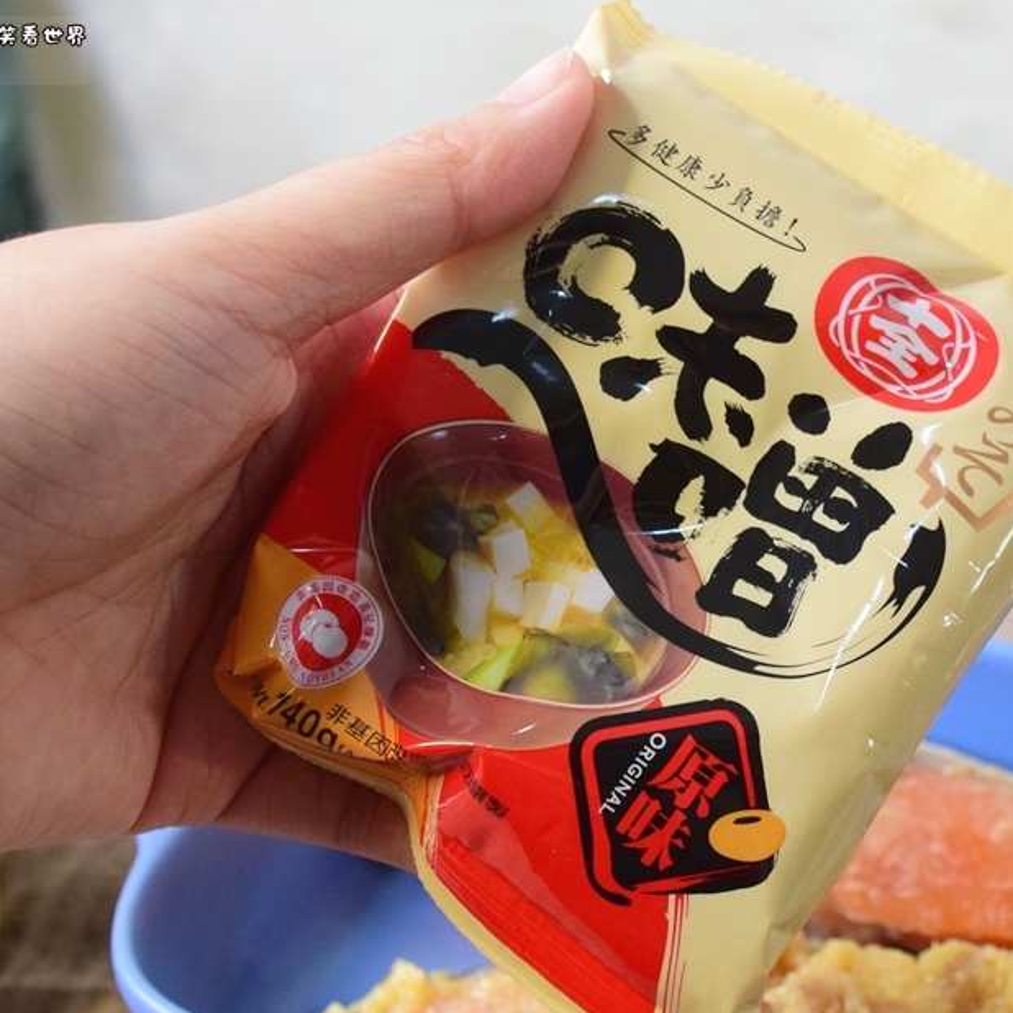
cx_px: 661
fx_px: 1844
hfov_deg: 30.5
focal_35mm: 56
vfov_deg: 30.7
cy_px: 542
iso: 1600
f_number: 6.3
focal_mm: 27
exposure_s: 1/125
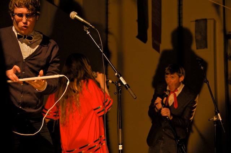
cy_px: 76
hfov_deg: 21.0
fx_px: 624
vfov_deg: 14.0
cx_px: 116
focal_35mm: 98
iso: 800
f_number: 6.3
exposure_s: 1/60
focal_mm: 65
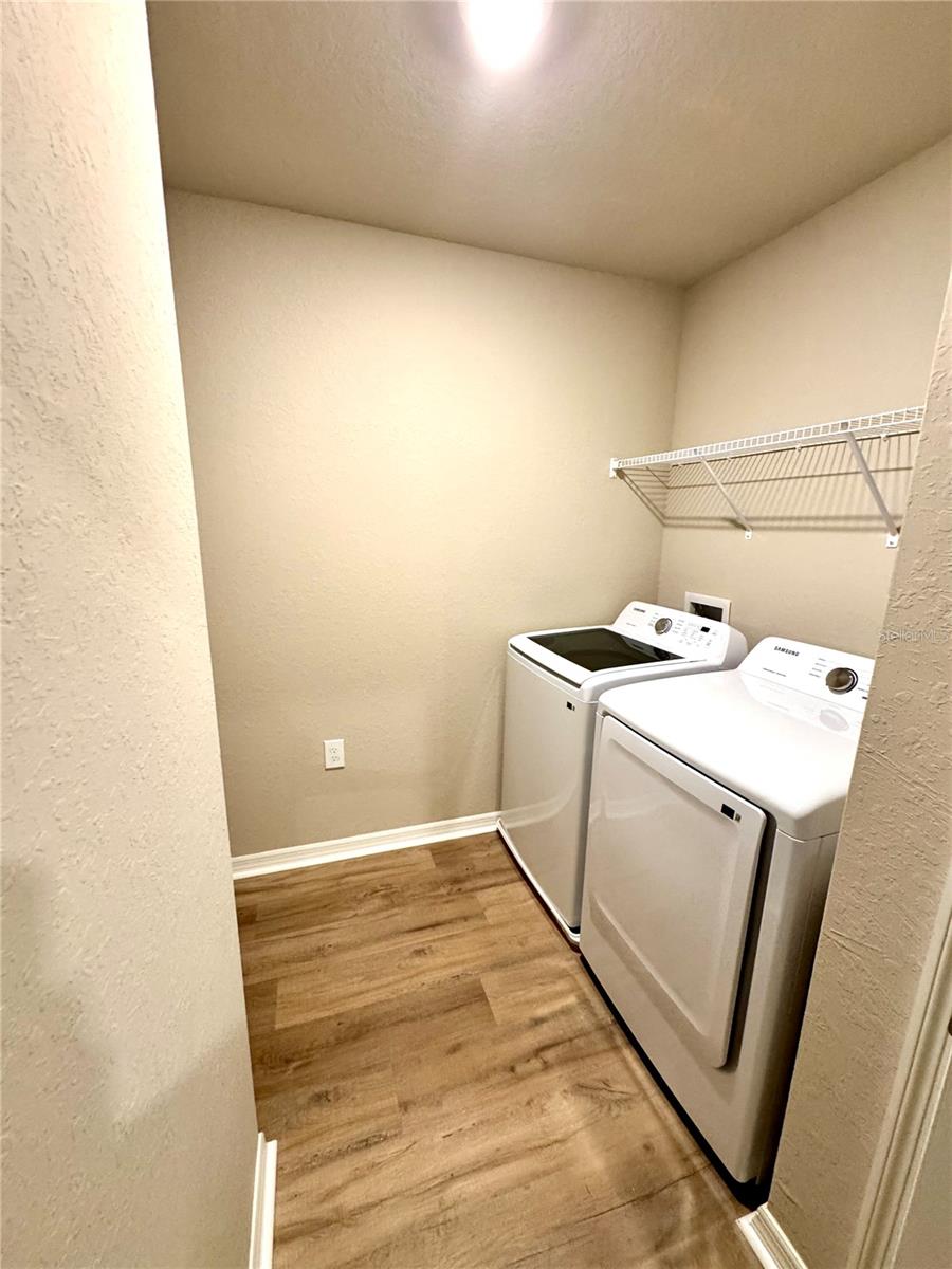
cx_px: 476
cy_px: 634
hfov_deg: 85.7
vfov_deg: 102.1
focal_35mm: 14
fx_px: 513
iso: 250
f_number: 2.2
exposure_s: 1/60
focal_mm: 2.22
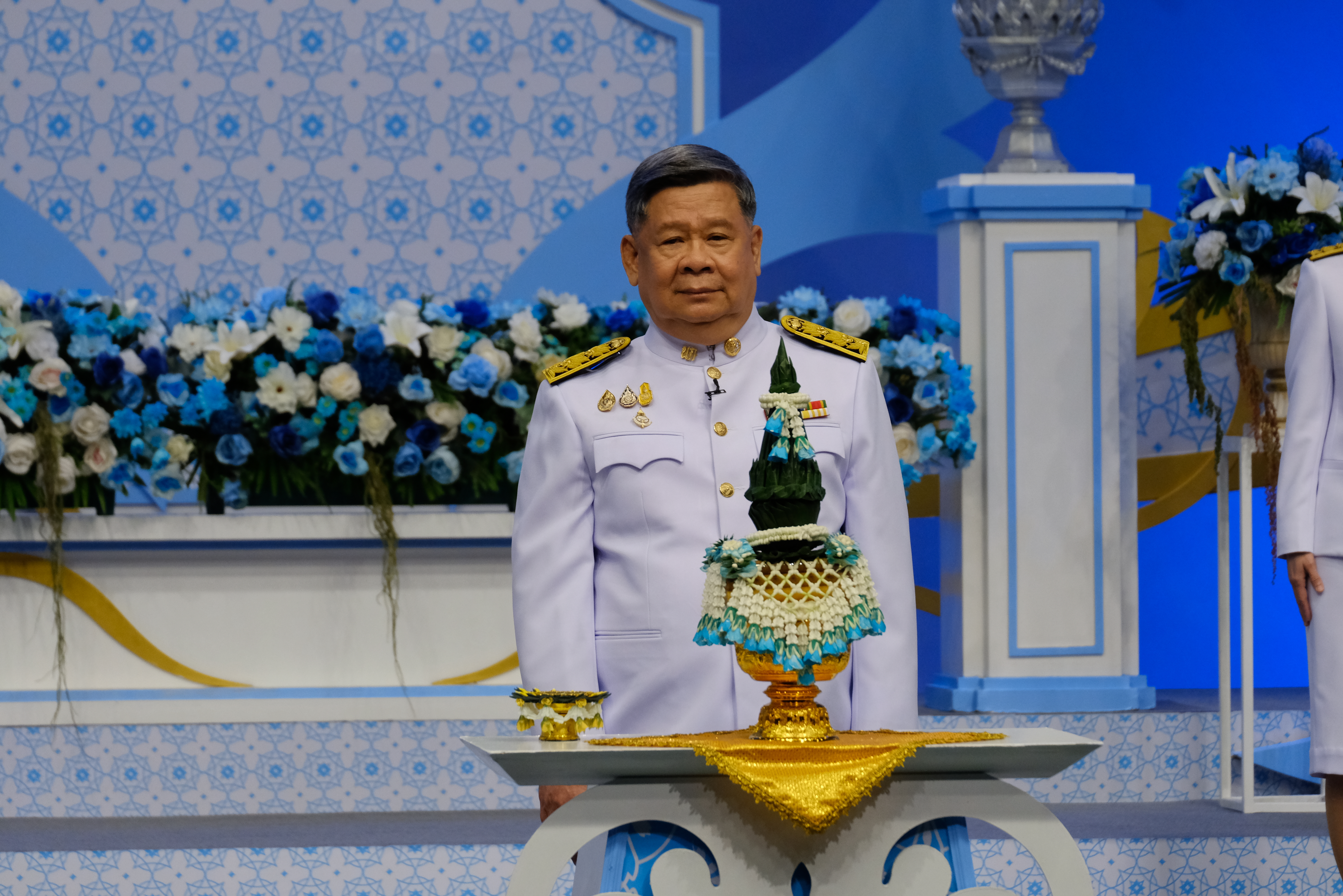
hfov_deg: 12.8
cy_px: 448
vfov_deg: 8.5
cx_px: 672
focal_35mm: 161
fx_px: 6006
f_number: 5.6
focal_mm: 107.3
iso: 2000
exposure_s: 1/250
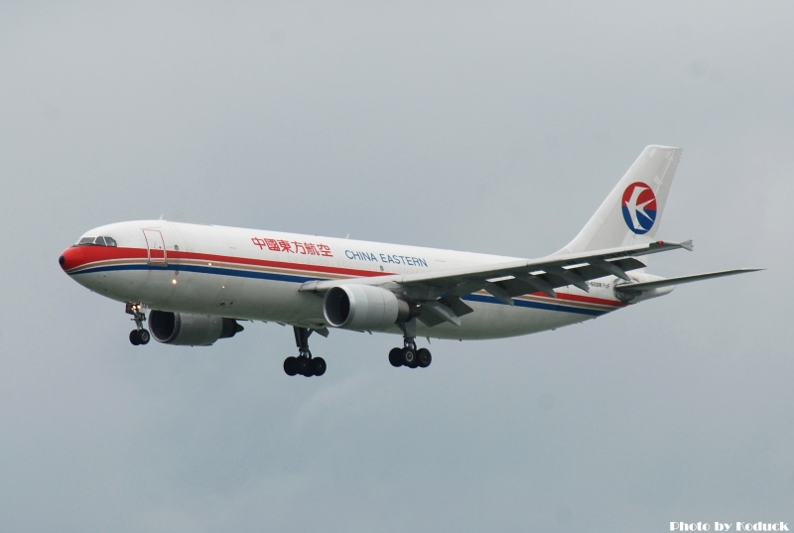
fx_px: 11271
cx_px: 397
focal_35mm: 510
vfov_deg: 2.7
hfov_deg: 4.0
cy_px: 266
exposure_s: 1/800
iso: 200
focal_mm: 340
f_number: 7.1
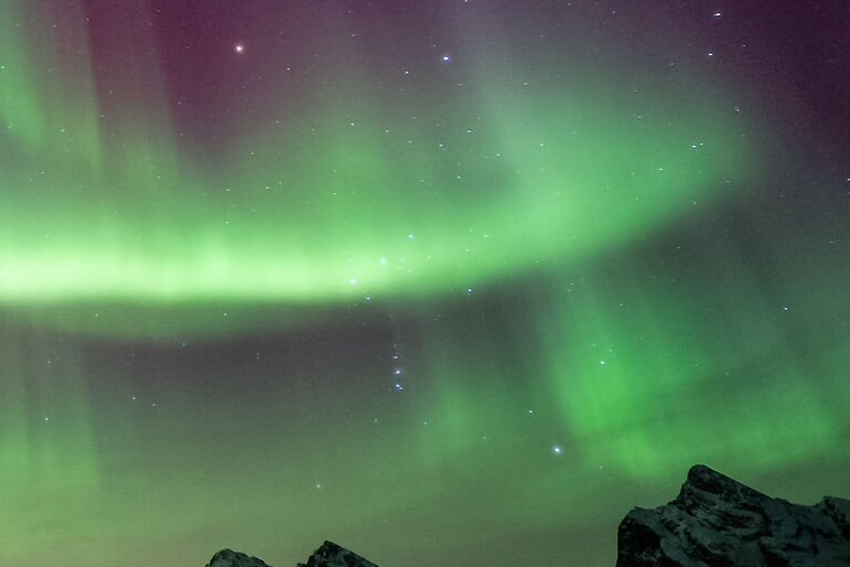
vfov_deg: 23.9
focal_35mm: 56
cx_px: -228
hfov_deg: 29.4
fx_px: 1322
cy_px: 135
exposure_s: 6
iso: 3200
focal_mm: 18
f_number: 2.8
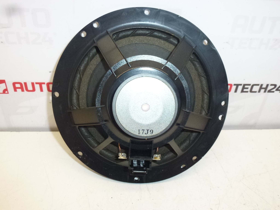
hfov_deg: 60.0
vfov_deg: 46.8
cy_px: 105
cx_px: 140
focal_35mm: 30
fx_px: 243
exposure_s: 1/200
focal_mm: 5.4
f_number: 3.5
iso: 400
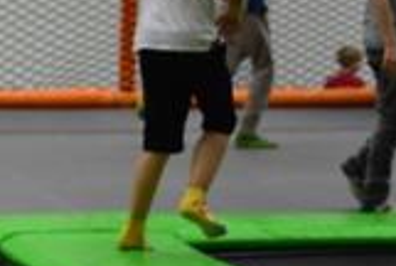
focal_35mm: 233
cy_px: 0
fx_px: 2568
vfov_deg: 5.9
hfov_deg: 8.7
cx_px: -101
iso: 1250
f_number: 1.8
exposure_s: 1/500
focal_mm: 50
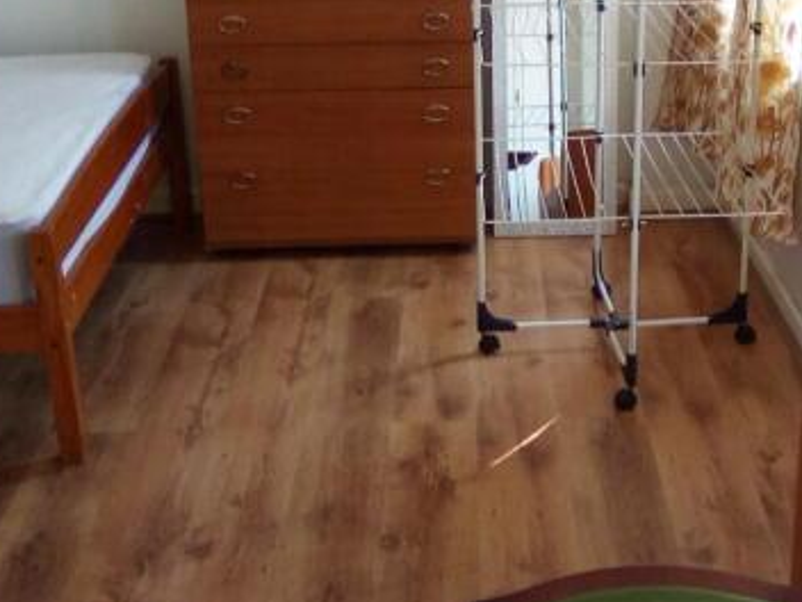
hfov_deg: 33.0
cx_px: 521
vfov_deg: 25.2
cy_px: 259
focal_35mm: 58
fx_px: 1344
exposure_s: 1/60
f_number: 2.8
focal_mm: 2.9
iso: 67
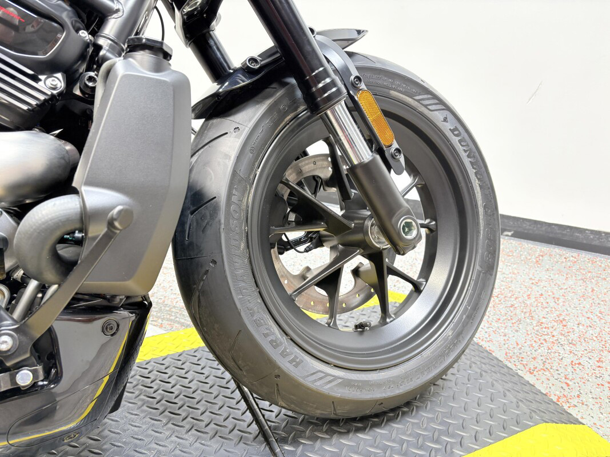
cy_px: 228
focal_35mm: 26
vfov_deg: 53.1
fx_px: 458
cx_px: 305
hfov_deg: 67.3
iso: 64
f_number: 1.6
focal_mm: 5.96
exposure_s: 1/60
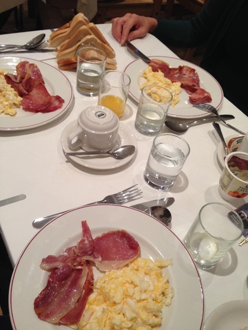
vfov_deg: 55.4
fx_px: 315
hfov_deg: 42.9
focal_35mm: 33
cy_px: 165
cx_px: 124
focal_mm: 4.12
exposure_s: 1/20
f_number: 2.4
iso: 80
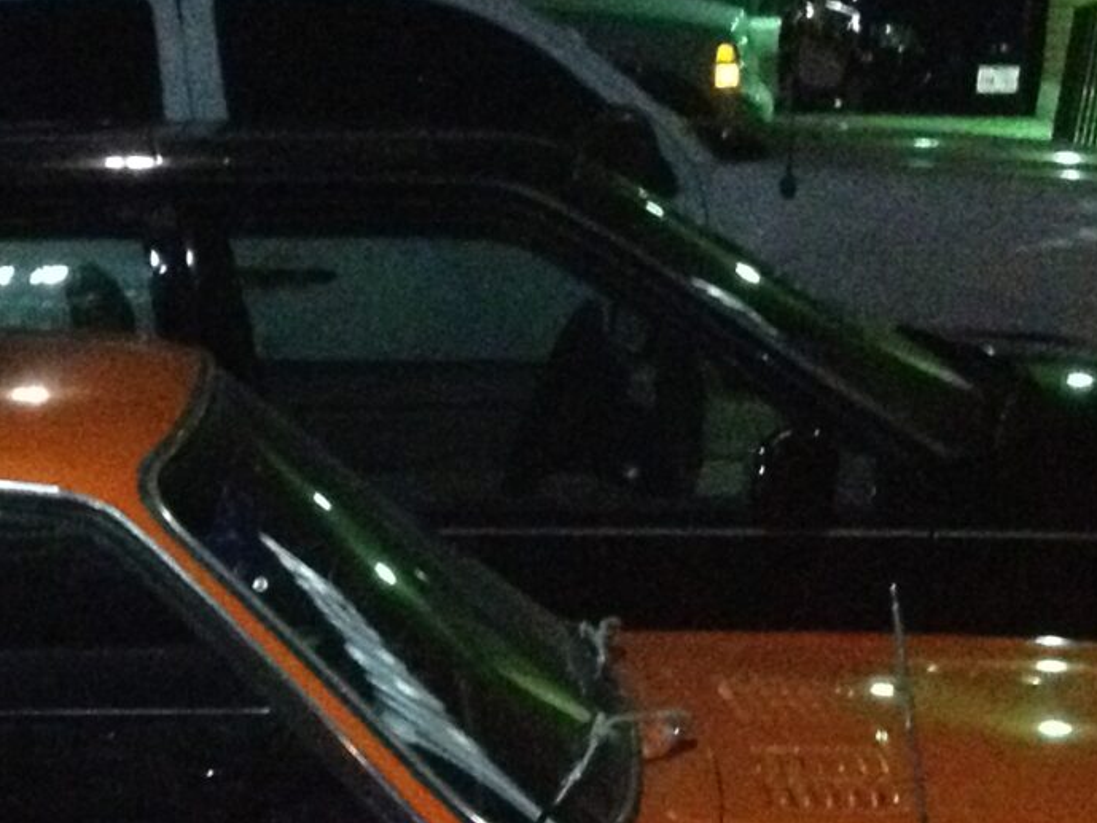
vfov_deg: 11.1
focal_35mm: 130
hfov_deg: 14.8
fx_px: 4120
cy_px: 1054
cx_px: -80
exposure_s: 1/16
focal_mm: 4.28
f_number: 2.4
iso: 800
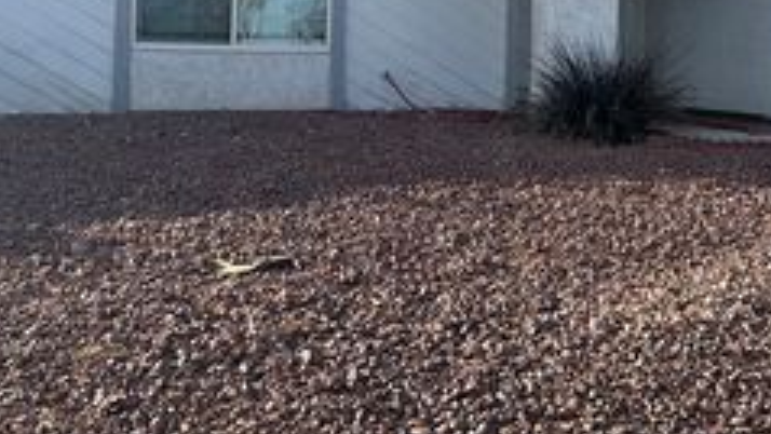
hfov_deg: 35.8
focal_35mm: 55
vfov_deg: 21.1
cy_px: -8
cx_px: 677
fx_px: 1125
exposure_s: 1/2809
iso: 80
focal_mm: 6.86
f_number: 1.78
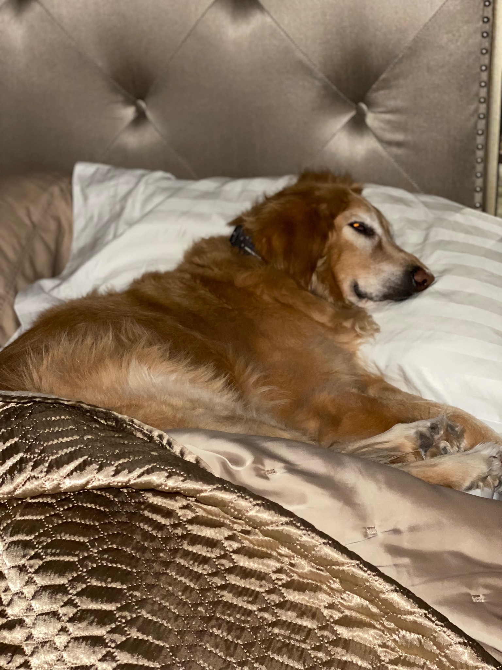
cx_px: 251
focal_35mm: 52
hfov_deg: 28.0
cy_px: 335
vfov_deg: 36.8
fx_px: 1005
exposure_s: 1/34
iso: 160
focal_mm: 6
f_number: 2
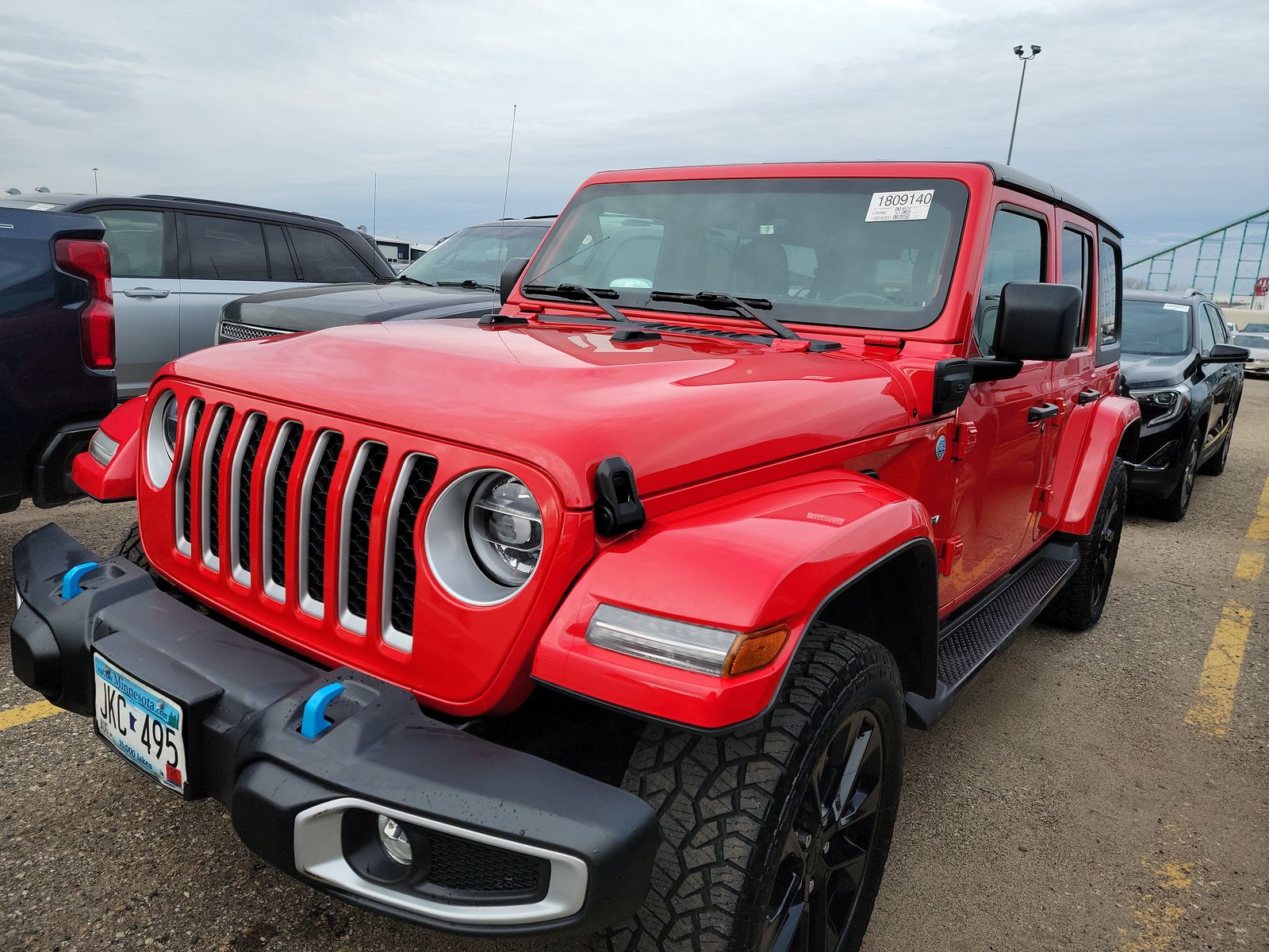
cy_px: 476
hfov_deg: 71.6
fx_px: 880
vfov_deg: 56.8
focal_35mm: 24
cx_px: 634
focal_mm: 6.7
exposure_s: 1/292
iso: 50
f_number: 1.8
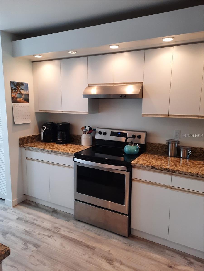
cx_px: 102
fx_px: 196
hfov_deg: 54.9
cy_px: 136
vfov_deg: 69.4
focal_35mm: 25
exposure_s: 1/60
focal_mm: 4.6
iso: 160
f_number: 2
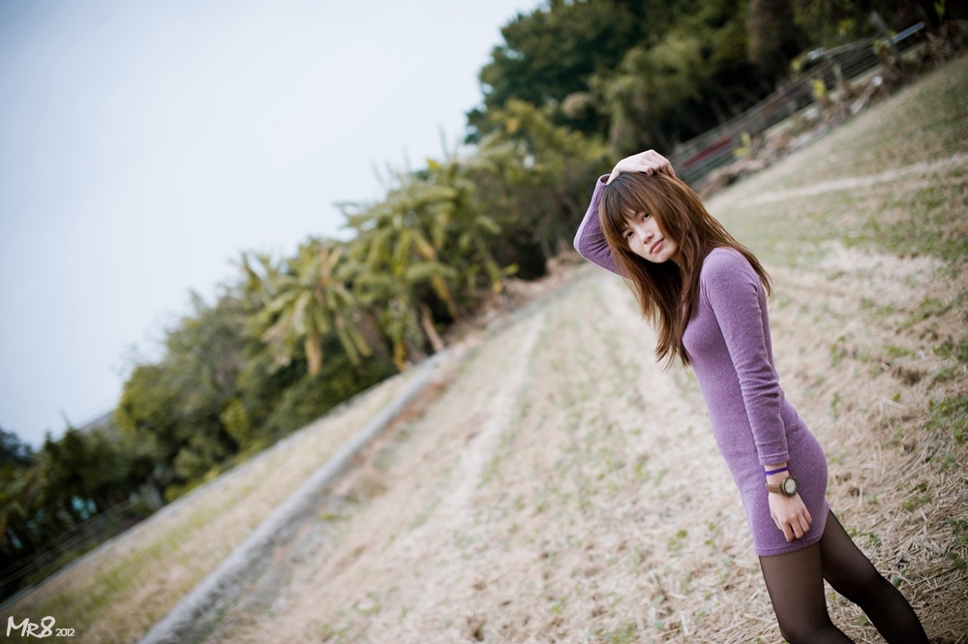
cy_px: 322
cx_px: 484
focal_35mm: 50
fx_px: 1343
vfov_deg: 26.9
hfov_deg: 39.6
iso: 200
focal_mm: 50
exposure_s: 1/2000
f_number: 2
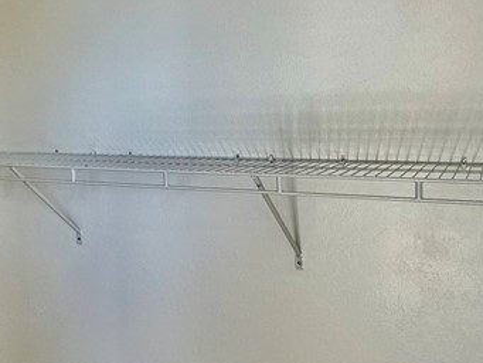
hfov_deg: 44.5
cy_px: 135
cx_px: 193
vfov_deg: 34.2
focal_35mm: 42
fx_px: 586
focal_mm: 2.22
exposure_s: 1/120
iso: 80
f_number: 2.2
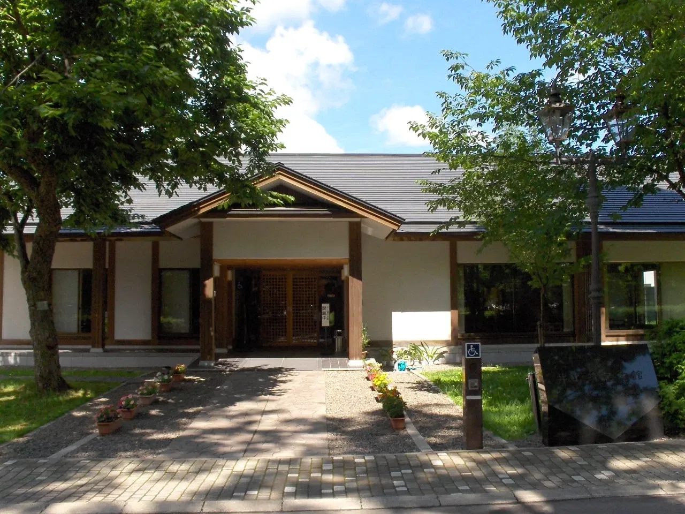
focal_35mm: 28
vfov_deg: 49.7
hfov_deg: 63.4
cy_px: 257
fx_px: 554
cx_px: 342
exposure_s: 1/407
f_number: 4
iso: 100
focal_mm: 5.8
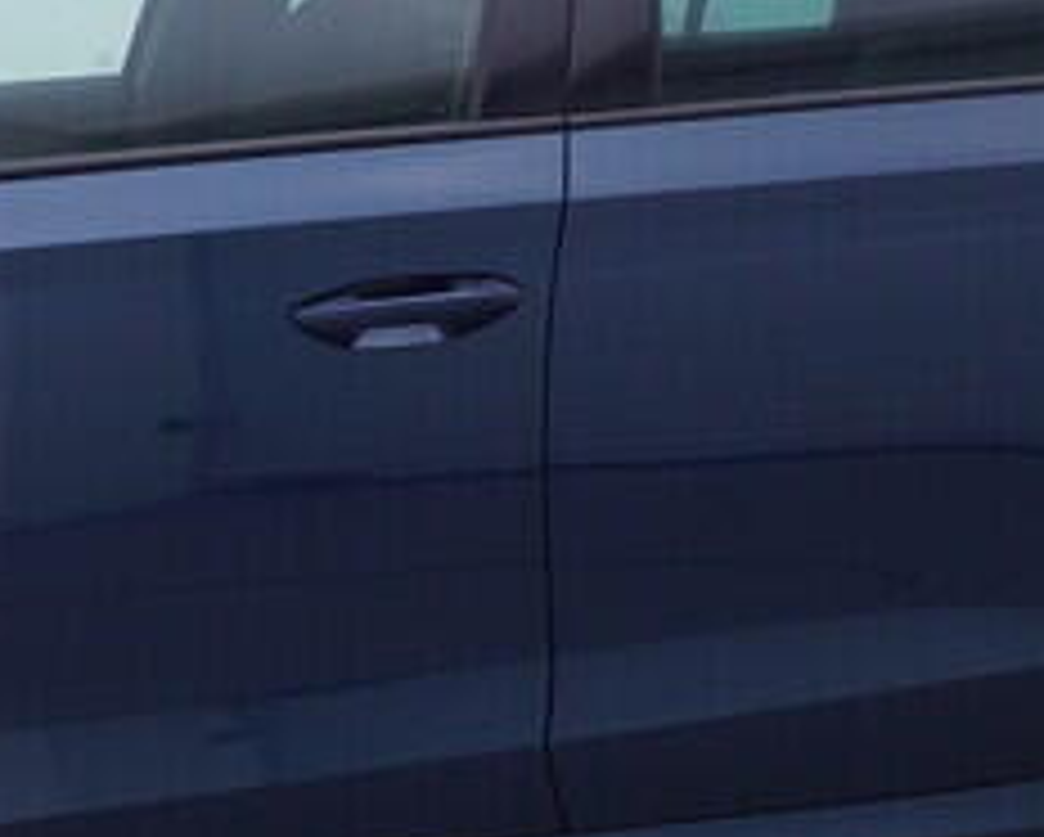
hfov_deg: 14.6
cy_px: 396
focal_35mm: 131
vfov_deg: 11.8
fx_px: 4048
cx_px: 230
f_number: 5
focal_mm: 15
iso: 200
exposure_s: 1/80
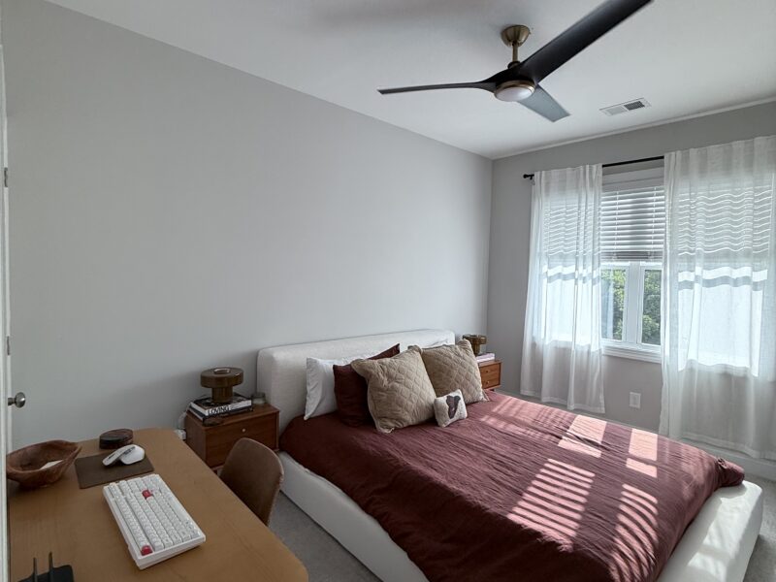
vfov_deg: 85.7
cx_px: 388
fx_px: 314
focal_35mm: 14
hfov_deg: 102.1
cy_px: 291
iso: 64
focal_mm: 2.22
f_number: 2.2
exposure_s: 1/152
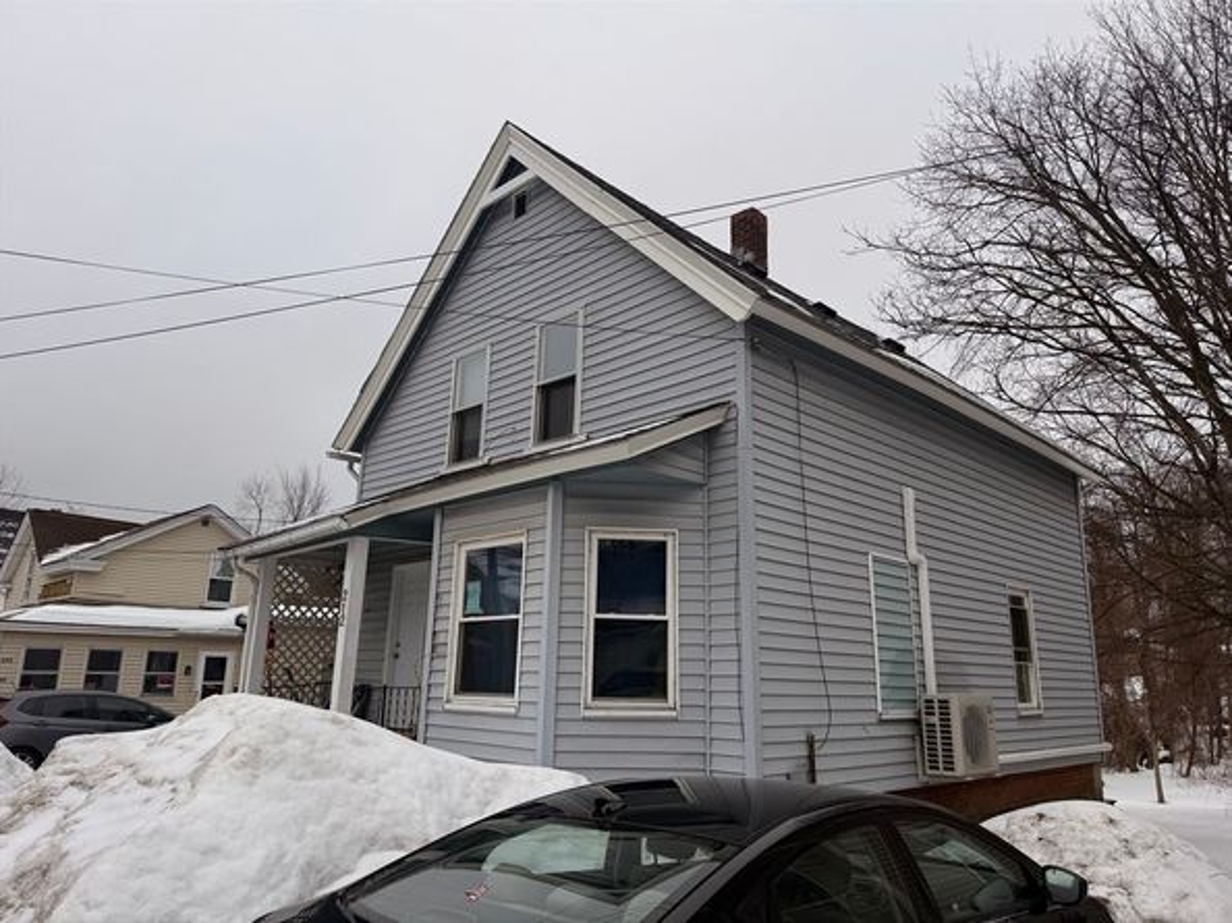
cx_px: 616
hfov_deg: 71.6
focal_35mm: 24
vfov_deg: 56.8
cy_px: 462
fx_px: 854
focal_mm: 6.76
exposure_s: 1/4975
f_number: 1.78
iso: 80
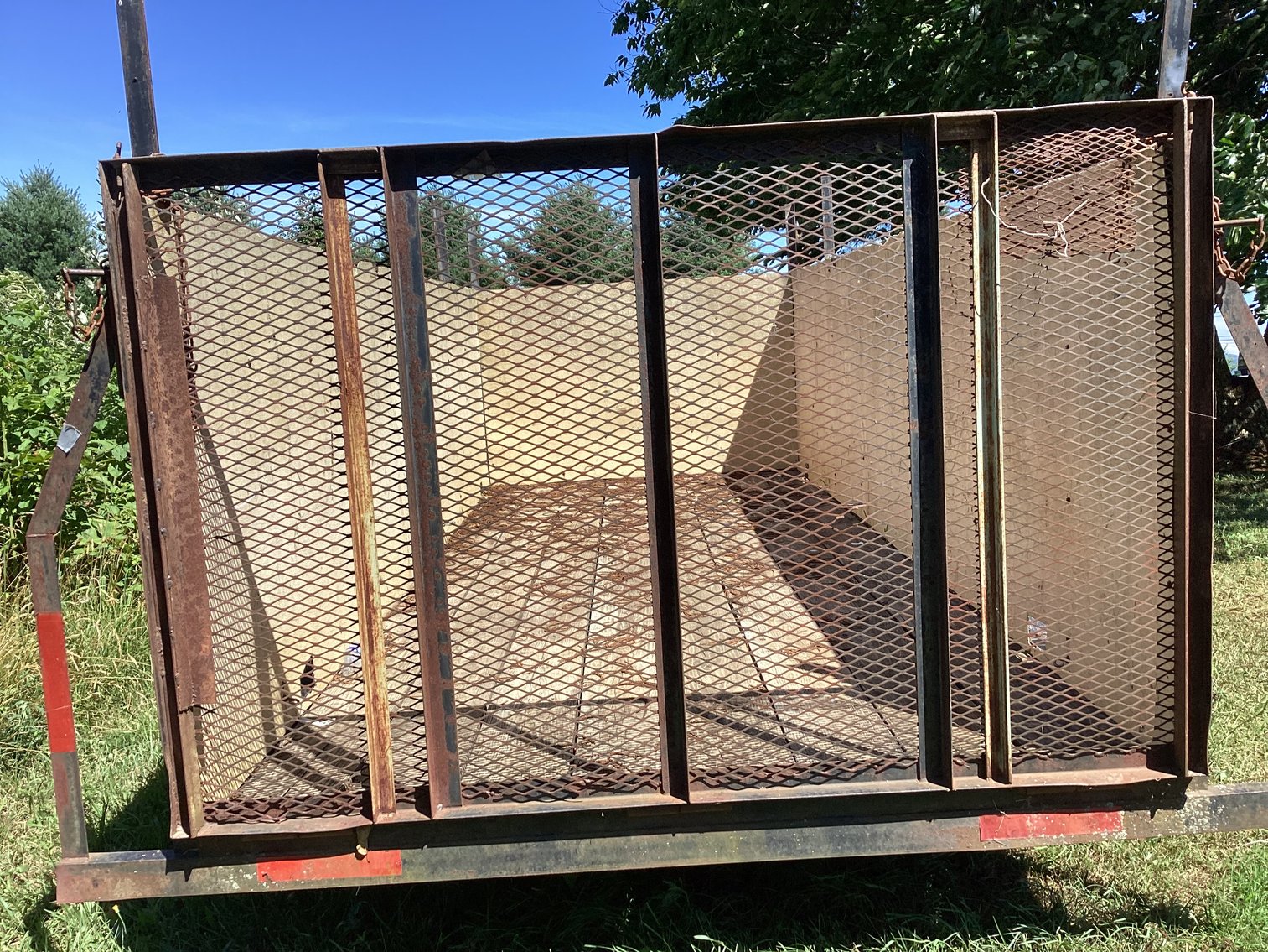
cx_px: 634
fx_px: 1136
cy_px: 476
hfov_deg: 58.3
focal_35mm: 31
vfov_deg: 45.4
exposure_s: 1/799
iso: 25
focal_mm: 3.3
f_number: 2.4
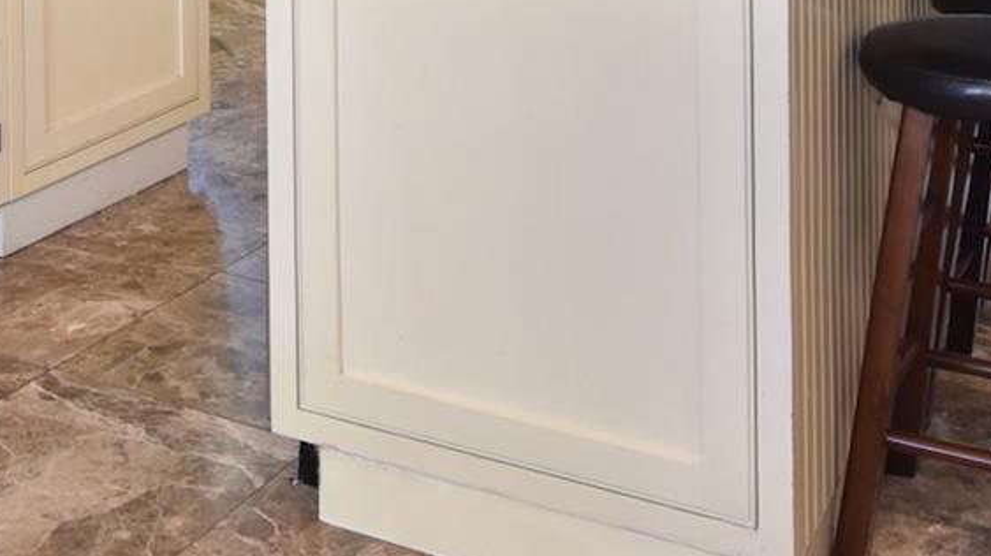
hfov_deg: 32.9
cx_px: 269
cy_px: -340
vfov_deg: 16.8
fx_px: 1652
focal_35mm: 63
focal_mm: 11
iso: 640
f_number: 8
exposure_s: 1/30
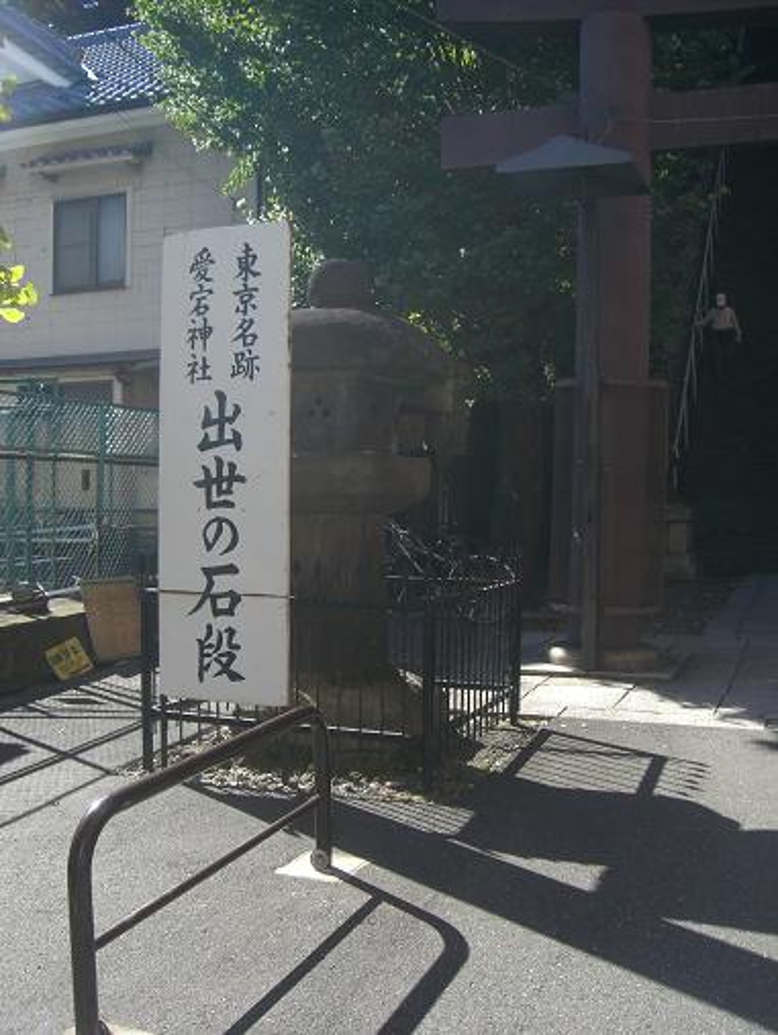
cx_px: 389
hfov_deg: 37.8
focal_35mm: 38
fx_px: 1137
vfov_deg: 48.9
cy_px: 518
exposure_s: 1/250
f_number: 2.7
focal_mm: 6.2
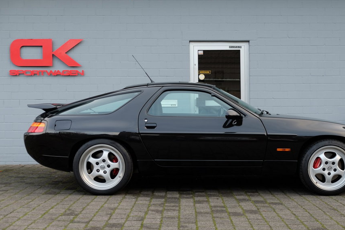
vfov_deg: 25.1
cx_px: 199
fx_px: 518
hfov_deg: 36.8
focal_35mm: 54
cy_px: 130
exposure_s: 1/105
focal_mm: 30.2
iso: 200
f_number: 3.6
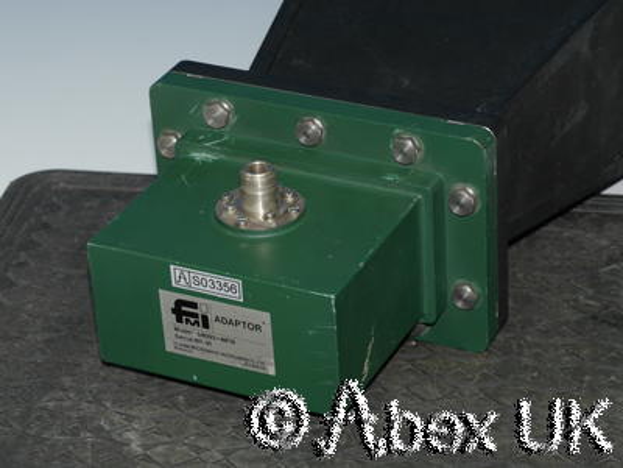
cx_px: 312
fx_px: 2196
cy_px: 234
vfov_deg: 12.1
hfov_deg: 16.1
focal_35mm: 122
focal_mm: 61
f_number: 11
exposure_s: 1/60
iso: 400
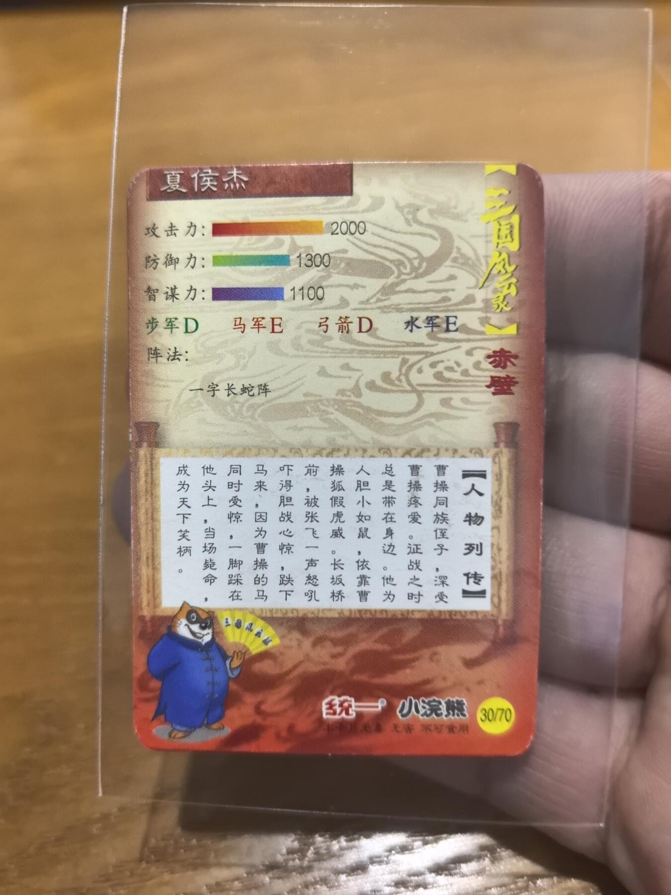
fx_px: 698
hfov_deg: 51.4
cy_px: 448
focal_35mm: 27
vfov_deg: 65.3
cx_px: 336
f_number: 2
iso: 800
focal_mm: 6.98
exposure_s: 1/25
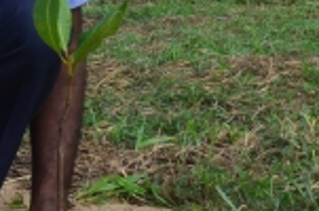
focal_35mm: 209
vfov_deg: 6.5
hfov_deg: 9.7
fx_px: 1848
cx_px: -99
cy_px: -47
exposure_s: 1/125
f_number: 11
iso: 200
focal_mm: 30
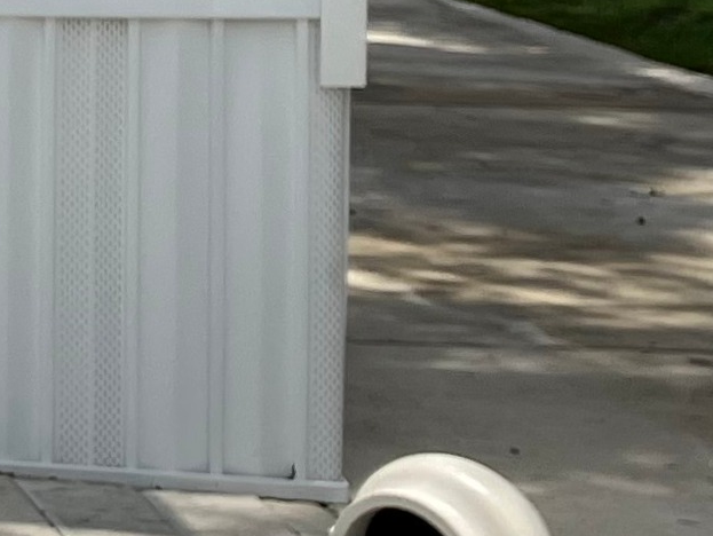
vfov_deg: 8.1
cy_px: -373
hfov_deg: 9.7
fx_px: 3668
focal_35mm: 178
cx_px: -1020
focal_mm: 3.99
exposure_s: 1/2558
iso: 32
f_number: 1.8
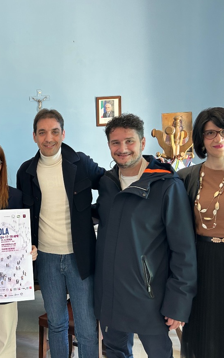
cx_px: 29
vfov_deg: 51.5
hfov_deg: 32.2
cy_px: 177
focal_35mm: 38
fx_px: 371
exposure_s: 1/117
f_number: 1.5
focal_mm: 5.7
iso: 125
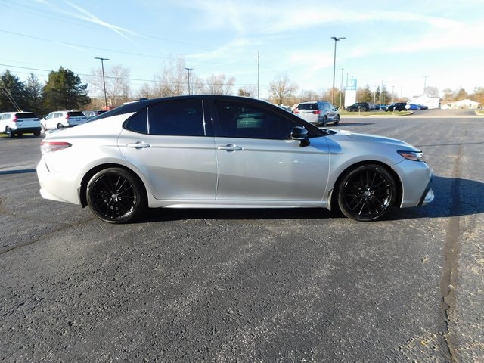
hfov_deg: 71.6
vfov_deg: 56.8
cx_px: 242
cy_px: 182
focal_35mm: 24
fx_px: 336
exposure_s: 1/800
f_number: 3
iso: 125
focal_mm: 4.1
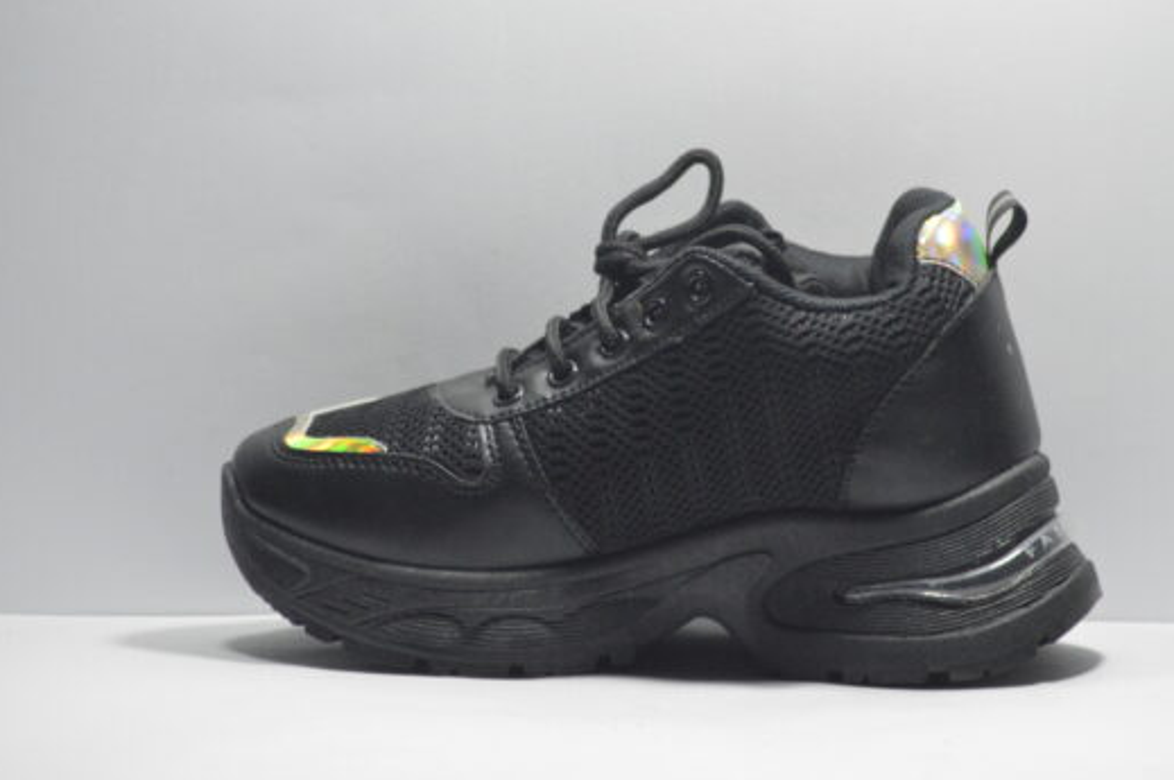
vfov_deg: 4.0
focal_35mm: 347
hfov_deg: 5.9
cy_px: 336
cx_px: 590
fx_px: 11305
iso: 3200
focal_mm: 200
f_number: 4.8
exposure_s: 1/500
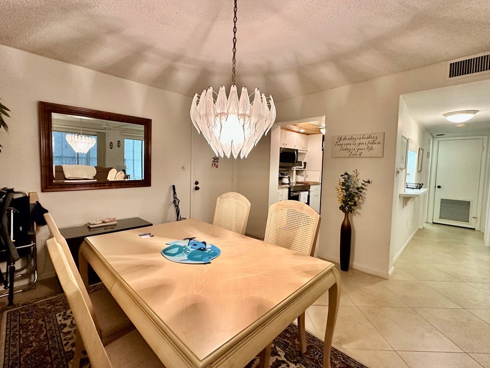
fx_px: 226
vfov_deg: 78.1
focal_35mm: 16
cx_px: 230
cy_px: 177
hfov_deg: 94.4
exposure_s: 1/120
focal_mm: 2.22
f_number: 2.2
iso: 320
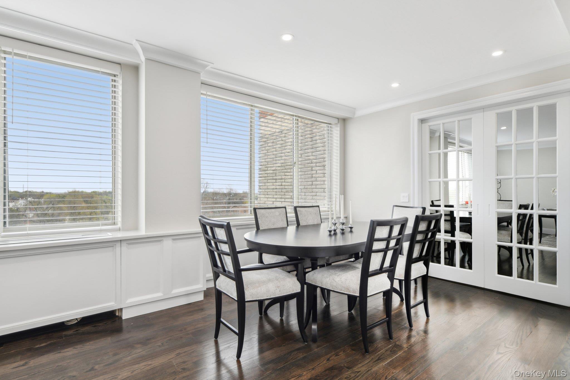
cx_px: 285
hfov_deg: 86.9
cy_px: 190
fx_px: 301
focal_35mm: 19
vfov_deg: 64.5
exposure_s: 1/25
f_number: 8
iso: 250
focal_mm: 19
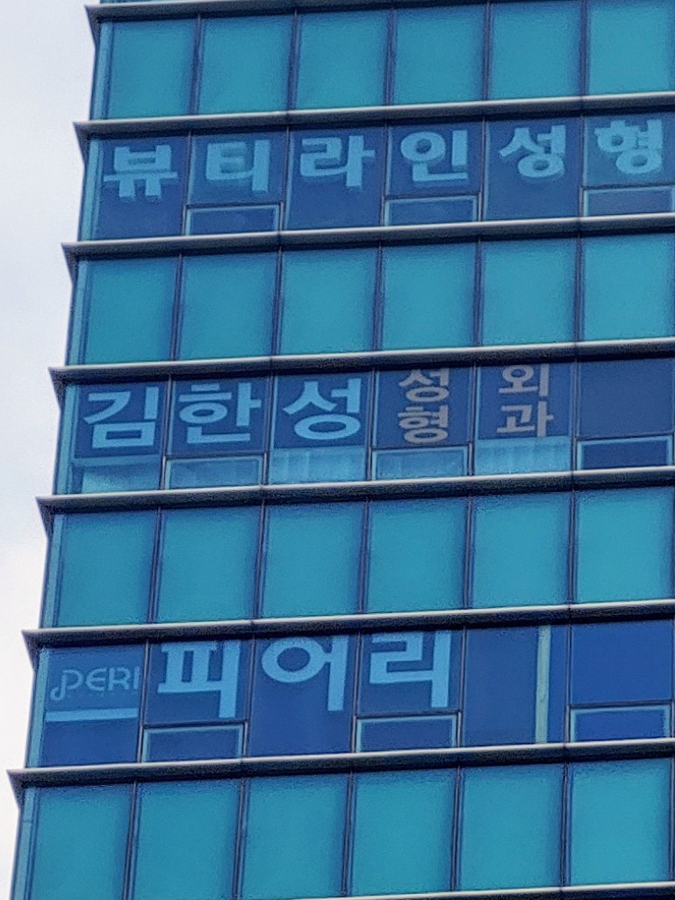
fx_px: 1301
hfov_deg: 29.1
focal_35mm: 50
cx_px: 338
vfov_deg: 38.2
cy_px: 450
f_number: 2.4
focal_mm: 5.88
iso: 50
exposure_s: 1/366
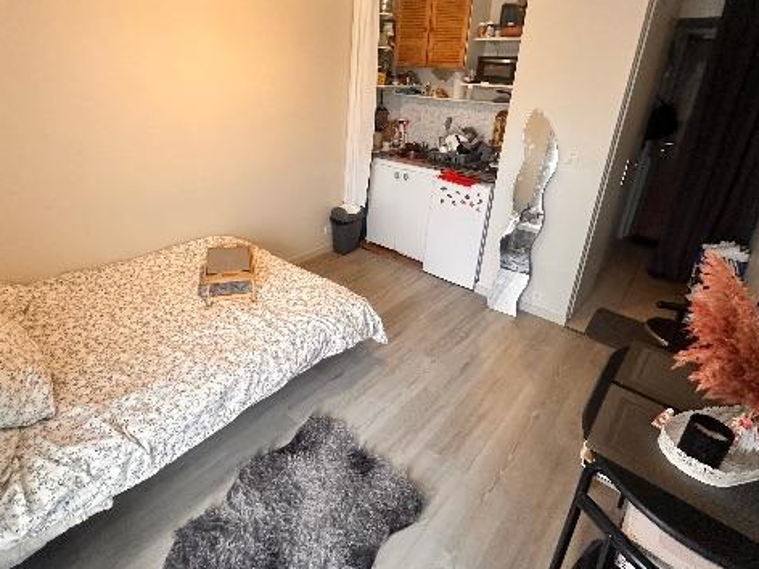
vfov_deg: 67.9
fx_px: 417
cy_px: 223
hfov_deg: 84.5
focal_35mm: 19
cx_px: 352
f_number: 2.2
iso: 320
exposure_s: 1/84
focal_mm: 2.22
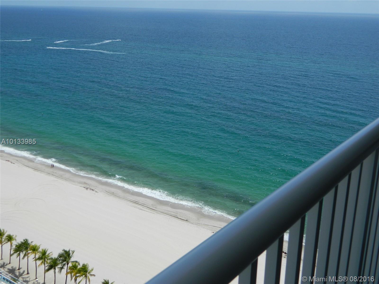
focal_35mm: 41
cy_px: 142
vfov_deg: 35.1
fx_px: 449
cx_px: 190
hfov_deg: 45.8
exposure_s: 1/200
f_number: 9.8
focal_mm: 7.3
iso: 80
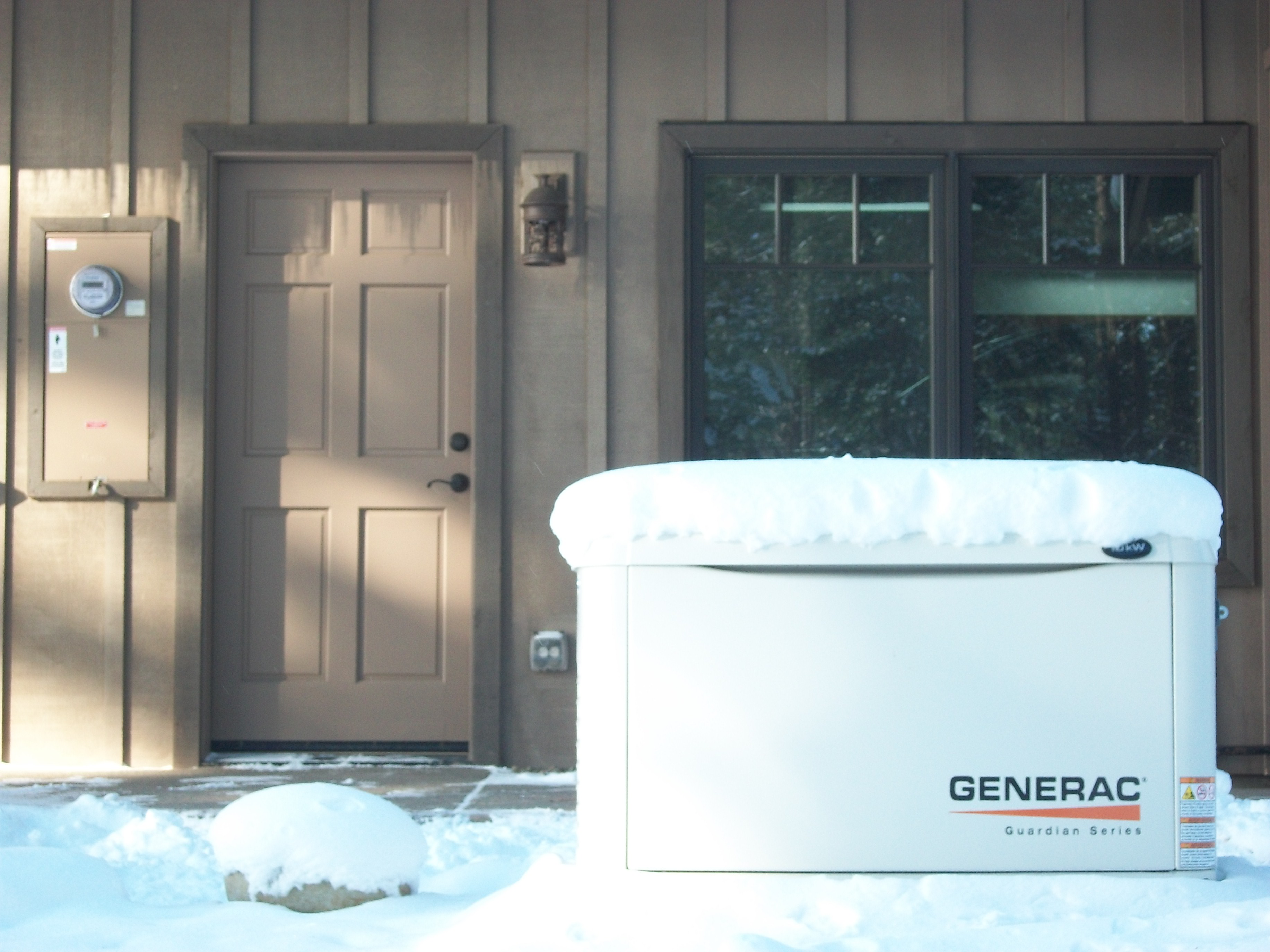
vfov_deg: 19.1
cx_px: 635
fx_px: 2825
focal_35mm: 77
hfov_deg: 25.3
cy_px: 476
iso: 80
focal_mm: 13.7
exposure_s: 1/80
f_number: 4.6
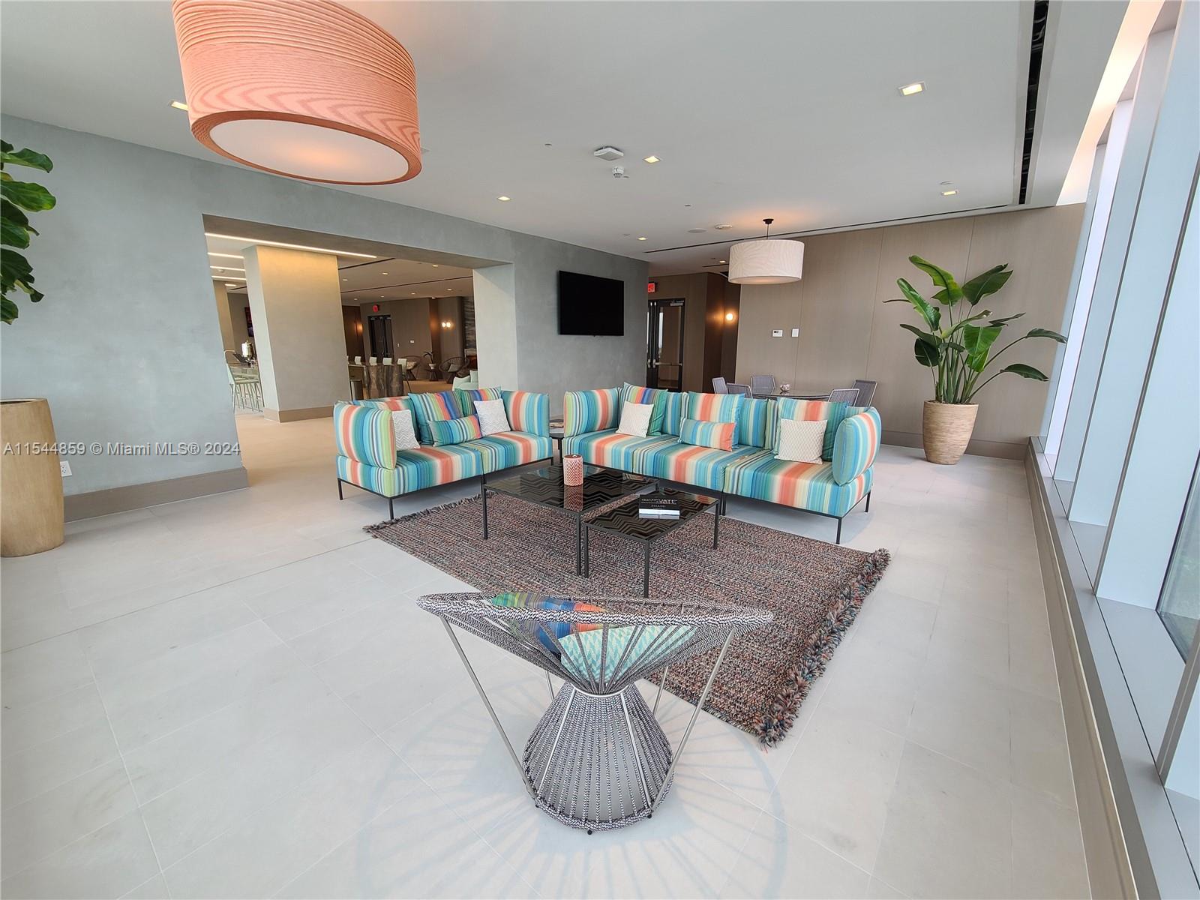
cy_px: 450
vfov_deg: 89.9
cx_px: 600
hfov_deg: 106.2
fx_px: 451
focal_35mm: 13
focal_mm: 2.2
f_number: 2.2
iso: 80
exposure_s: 1/120
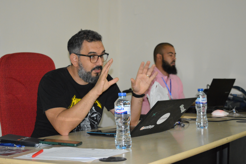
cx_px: 123
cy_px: 82
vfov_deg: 22.6
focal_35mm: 60
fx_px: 410
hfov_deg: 33.4
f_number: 5
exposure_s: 1/60
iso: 3200
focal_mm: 40
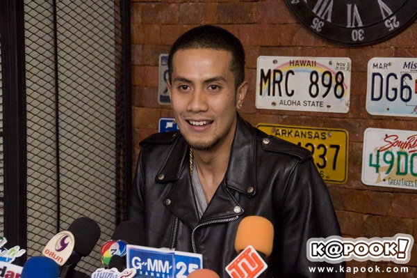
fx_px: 1302
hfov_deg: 18.2
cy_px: 139
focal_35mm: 112
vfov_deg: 12.2
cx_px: 208
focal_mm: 75
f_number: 5.6
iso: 1600
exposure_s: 1/125
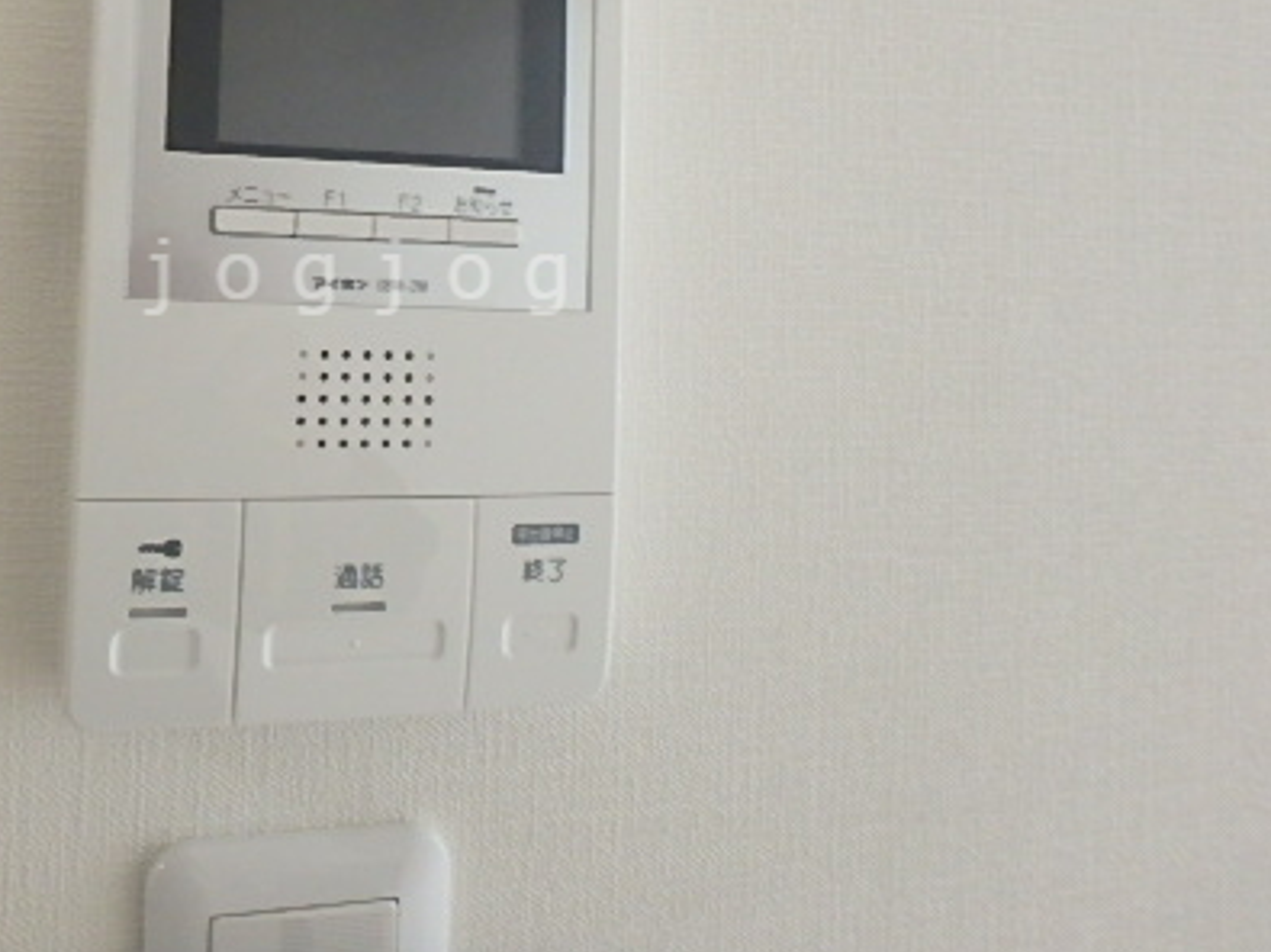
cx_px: 364
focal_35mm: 34
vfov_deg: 40.9
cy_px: 277
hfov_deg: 52.3
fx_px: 1248
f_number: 3.5
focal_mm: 3.7
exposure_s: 1/30
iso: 640
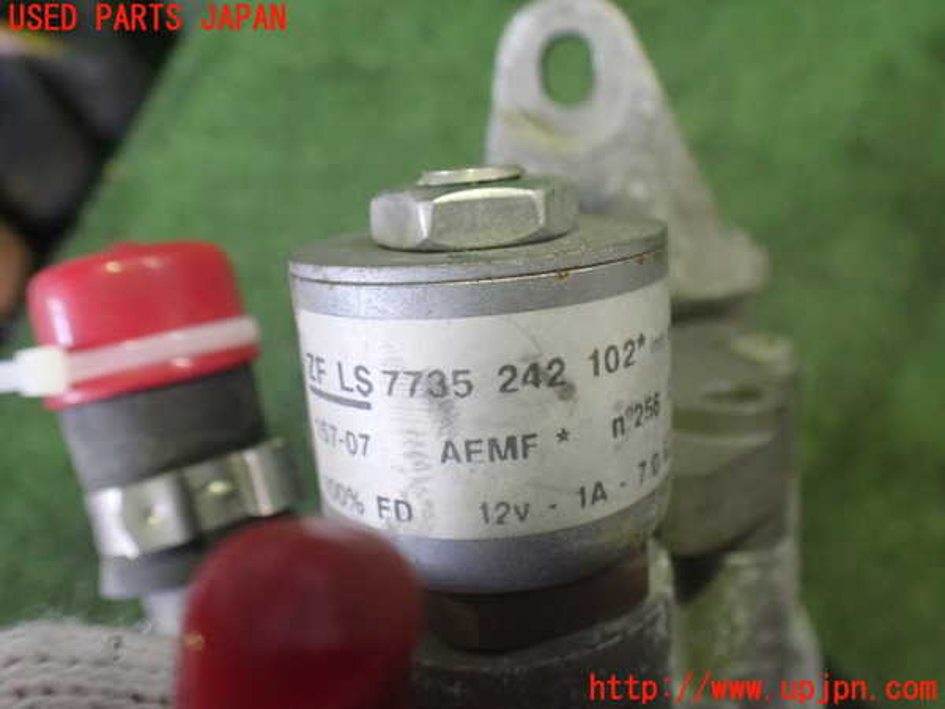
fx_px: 819
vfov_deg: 46.8
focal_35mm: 30
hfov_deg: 60.0
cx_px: 472
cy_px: 354
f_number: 2.3
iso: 800
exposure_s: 1/50
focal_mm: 5.4
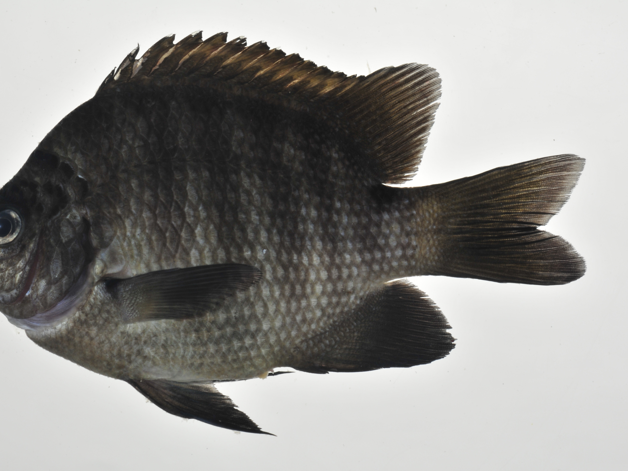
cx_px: 273
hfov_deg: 11.5
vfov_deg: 8.7
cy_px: 235
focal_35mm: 172
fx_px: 3112
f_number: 25
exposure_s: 1/60
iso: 200
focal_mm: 105
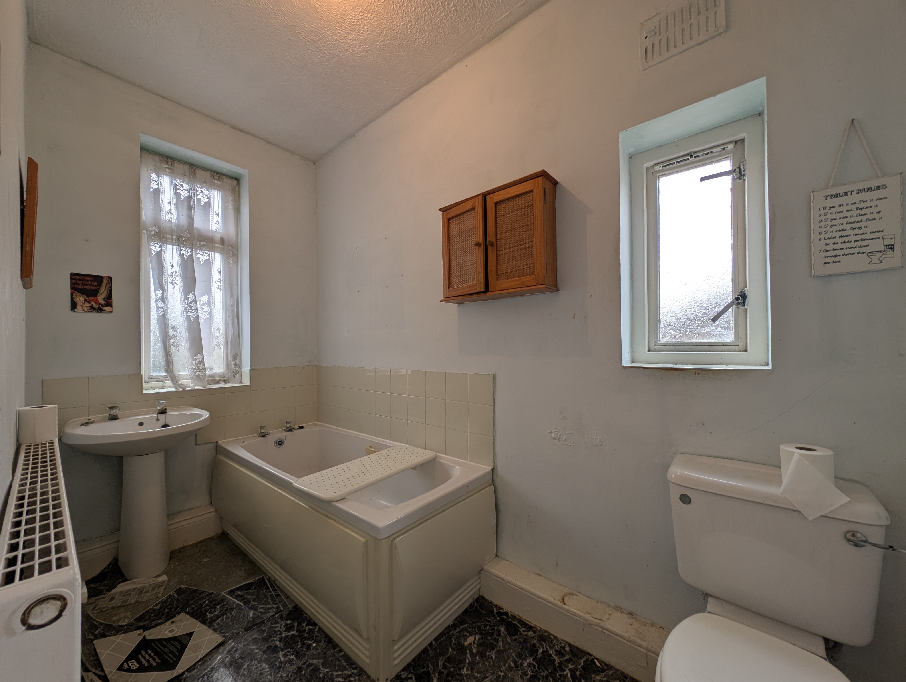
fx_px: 315
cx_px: 453
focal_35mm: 12
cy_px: 341
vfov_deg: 94.6
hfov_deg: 110.5
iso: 37
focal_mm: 2.23
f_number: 1.95
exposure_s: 1/113
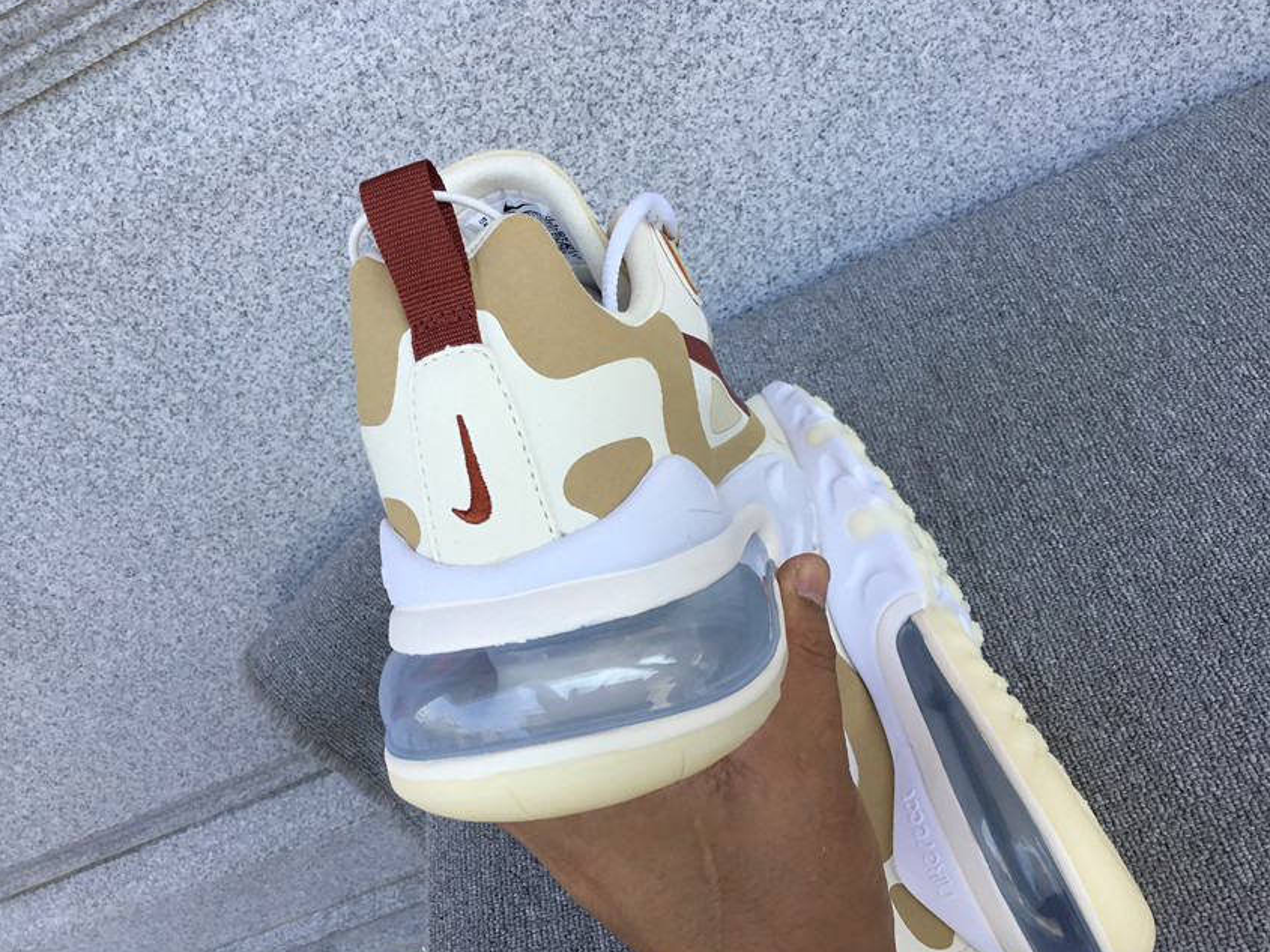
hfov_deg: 55.3
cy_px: 465
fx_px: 1211
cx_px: 625
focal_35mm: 33
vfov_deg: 43.0
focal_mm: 3.3
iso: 25
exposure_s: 1/360
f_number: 2.4
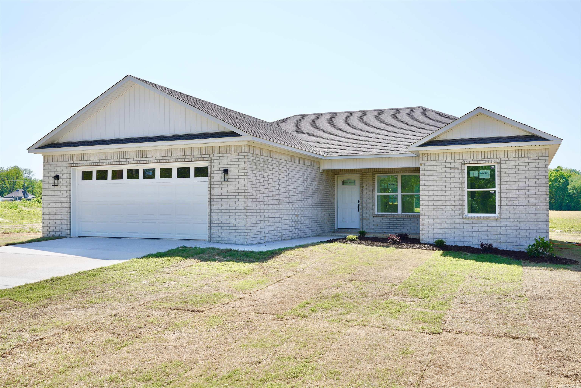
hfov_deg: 54.4
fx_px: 565
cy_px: 194
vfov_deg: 37.9
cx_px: 290
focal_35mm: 35
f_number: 5.6
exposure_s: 1/500
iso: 100
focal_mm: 35
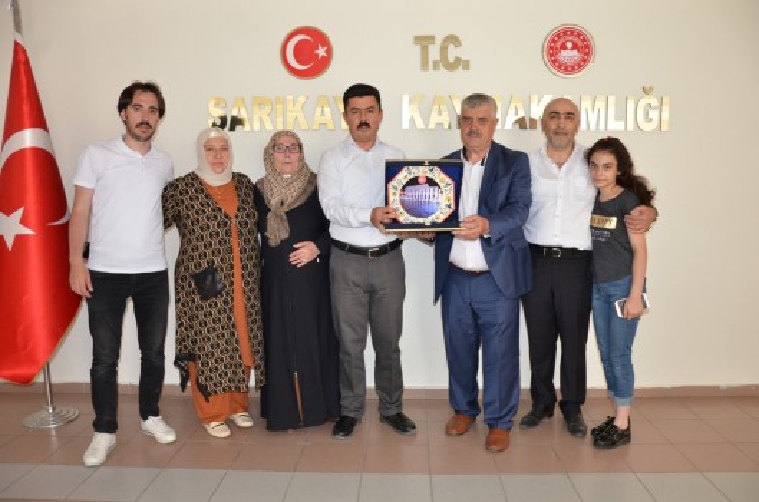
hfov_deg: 37.9
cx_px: 380
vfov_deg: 25.6
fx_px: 1104
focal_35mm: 52
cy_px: 251
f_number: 4.5
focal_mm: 35
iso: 560
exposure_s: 1/60
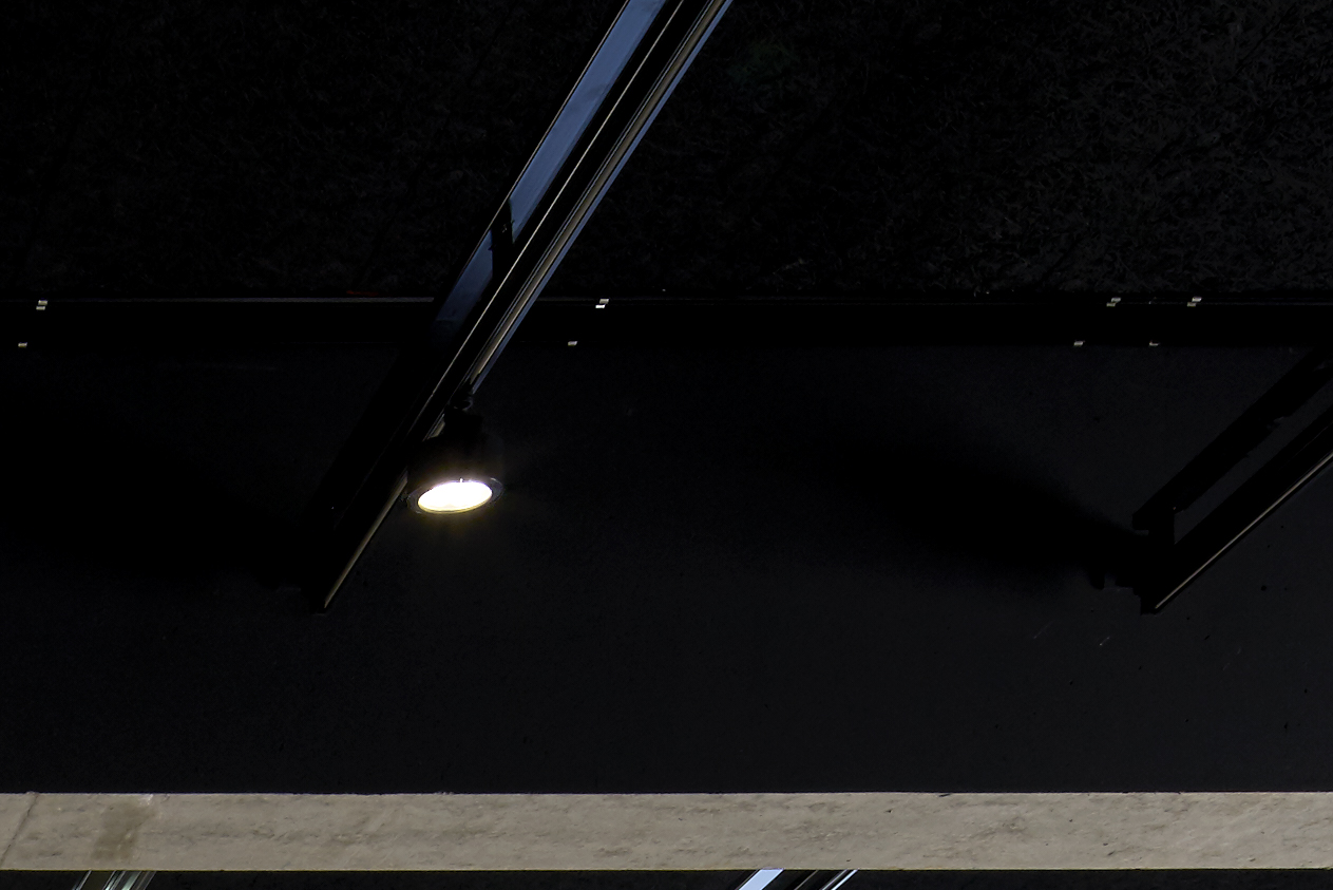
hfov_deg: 18.5
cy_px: 2313
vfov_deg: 10.5
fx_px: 3963
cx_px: -76
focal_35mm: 107
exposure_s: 1/20
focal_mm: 17
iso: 100
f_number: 11
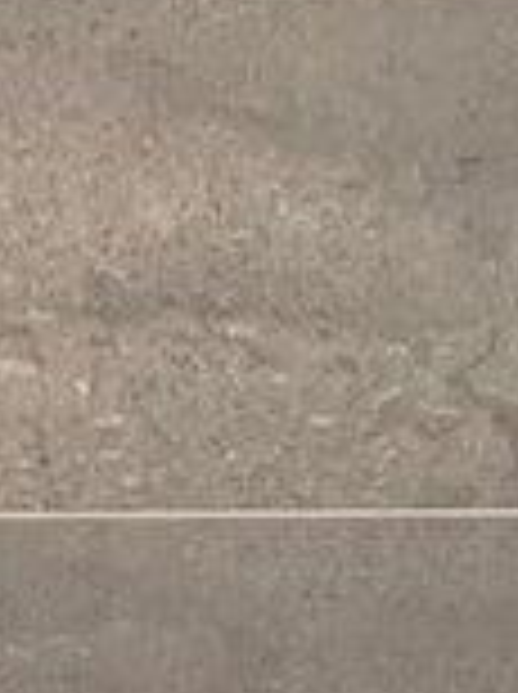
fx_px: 3461
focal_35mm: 173
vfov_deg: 10.9
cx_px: -338
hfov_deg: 8.3
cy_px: 1089
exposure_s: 1/60
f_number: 1.8
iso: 200
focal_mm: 4.25
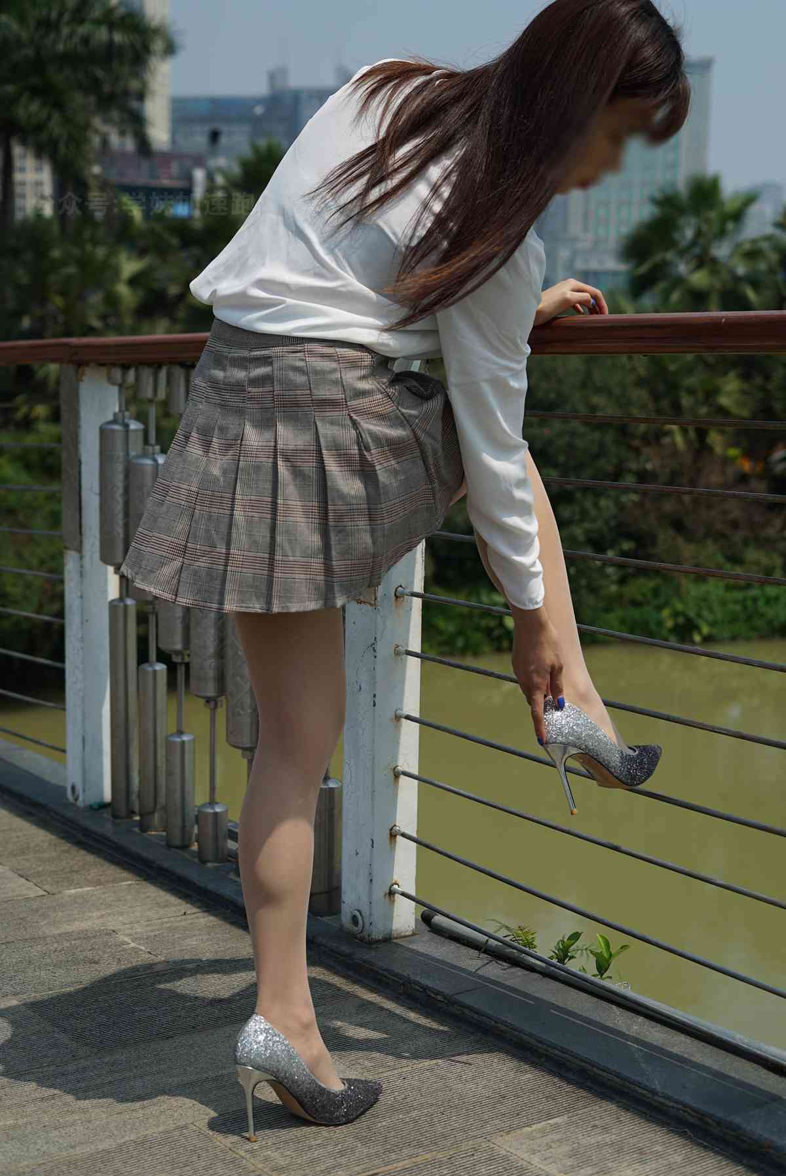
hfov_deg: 27.0
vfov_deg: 39.6
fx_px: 1635
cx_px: 393
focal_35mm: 50
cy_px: 588
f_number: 4
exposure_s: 1/1600
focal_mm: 50
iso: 100
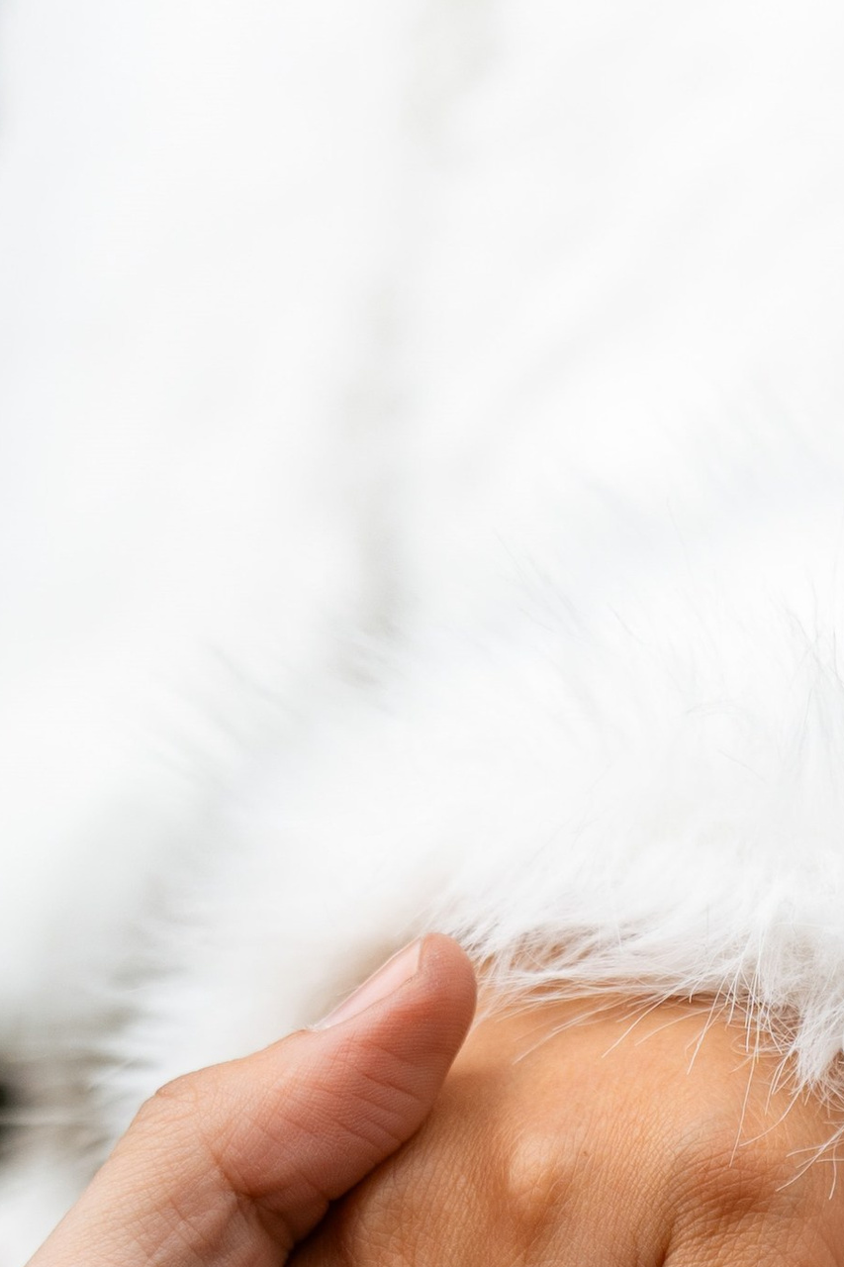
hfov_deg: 11.7
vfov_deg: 16.9
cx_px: 328
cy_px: 1394
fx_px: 4115
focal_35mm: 117
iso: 200
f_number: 2.8
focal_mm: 39
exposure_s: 1/320
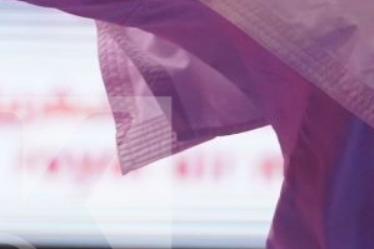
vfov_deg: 1.5
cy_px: -234
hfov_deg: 2.2
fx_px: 9687
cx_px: 55
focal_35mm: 933
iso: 2000
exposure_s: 1/1000
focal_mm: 155
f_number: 2.8
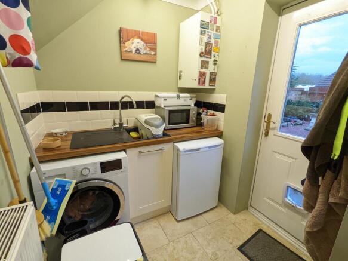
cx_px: 174
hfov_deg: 94.5
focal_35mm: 16
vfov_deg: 78.1
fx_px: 161
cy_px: 130
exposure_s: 1/100
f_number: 2.2
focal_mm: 2.35
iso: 615
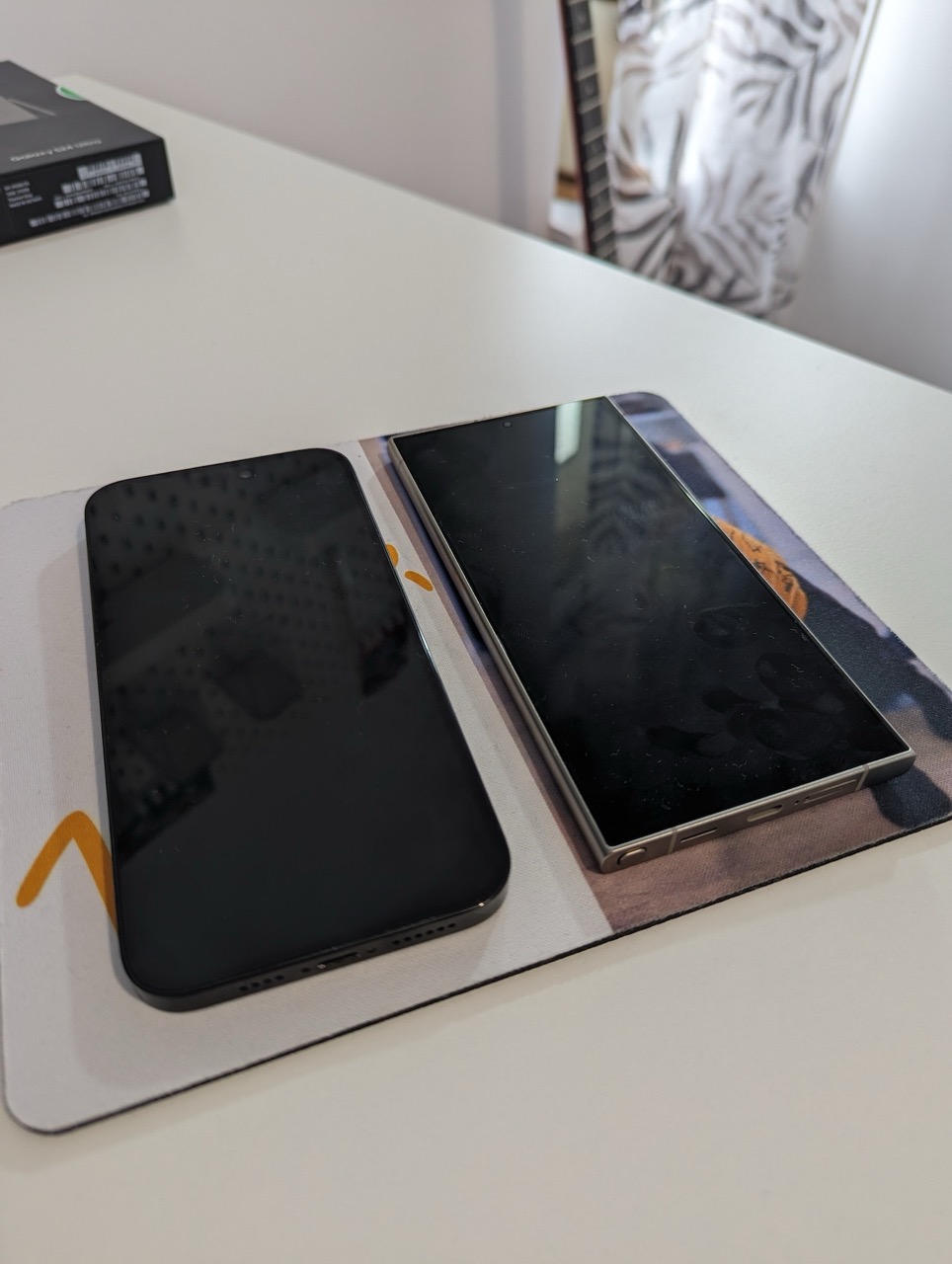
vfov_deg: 71.5
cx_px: 476
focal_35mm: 24
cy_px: 632
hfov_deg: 56.9
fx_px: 878
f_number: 1.85
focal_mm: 6.81
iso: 50
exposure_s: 1/23.8
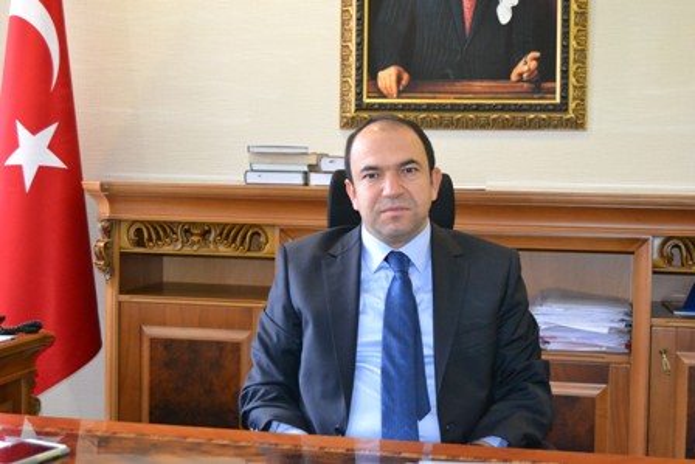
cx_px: 348
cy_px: 232
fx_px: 1159
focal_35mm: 60
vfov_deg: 22.6
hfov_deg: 33.4
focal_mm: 40
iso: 2500
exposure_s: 1/60
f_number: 5
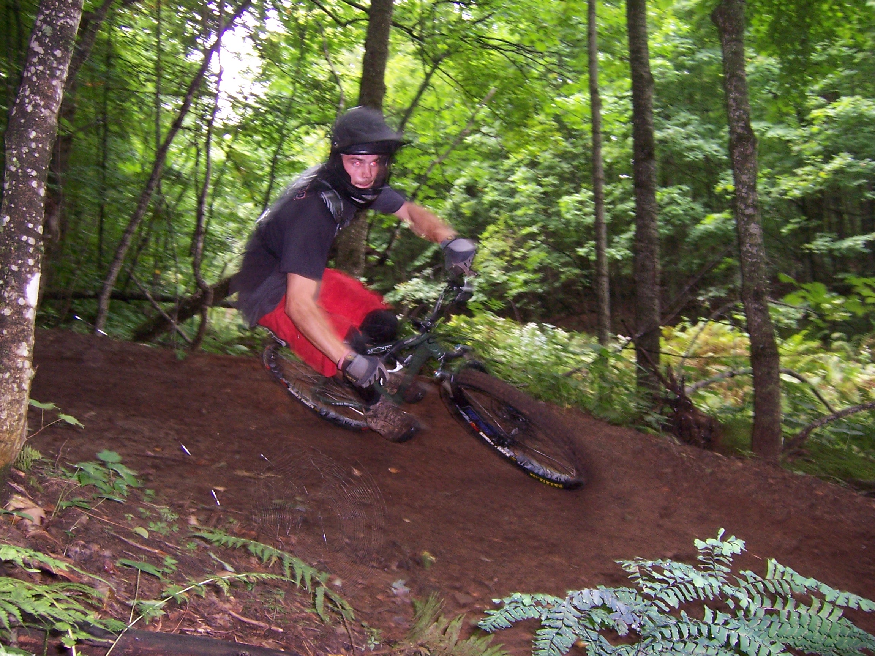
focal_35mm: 33
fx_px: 834
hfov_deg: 55.4
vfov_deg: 42.9
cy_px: 328
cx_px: 438
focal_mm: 5.5
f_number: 2.8
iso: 140
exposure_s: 1/60
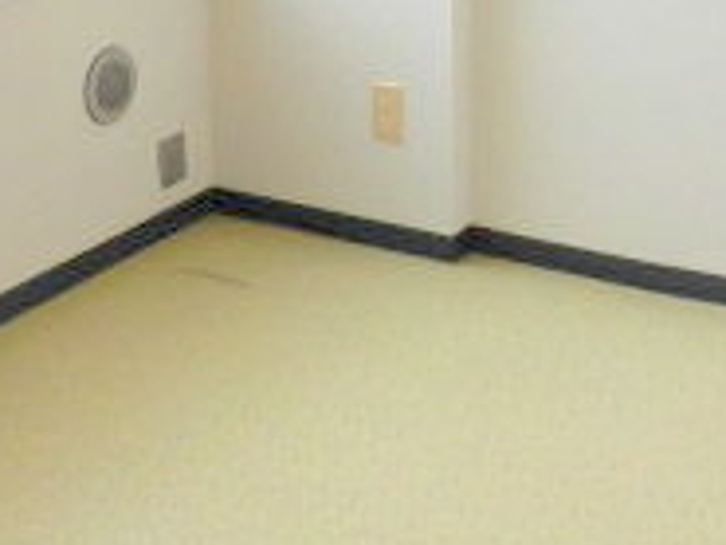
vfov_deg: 16.7
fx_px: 1742
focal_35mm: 83
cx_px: 428
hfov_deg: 23.5
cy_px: -192
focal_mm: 4.3
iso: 125
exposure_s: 1/80
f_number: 3.1
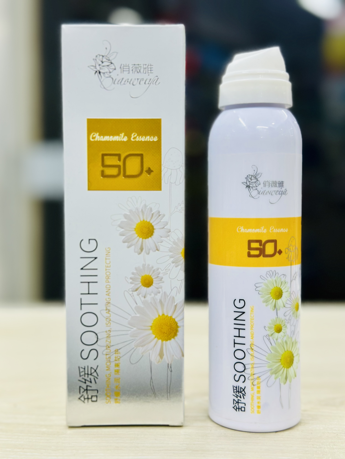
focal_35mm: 48
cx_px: 172
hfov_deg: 30.3
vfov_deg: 39.7
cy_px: 230
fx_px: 638
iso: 64
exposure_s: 1/128
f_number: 1.78
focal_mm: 6.86
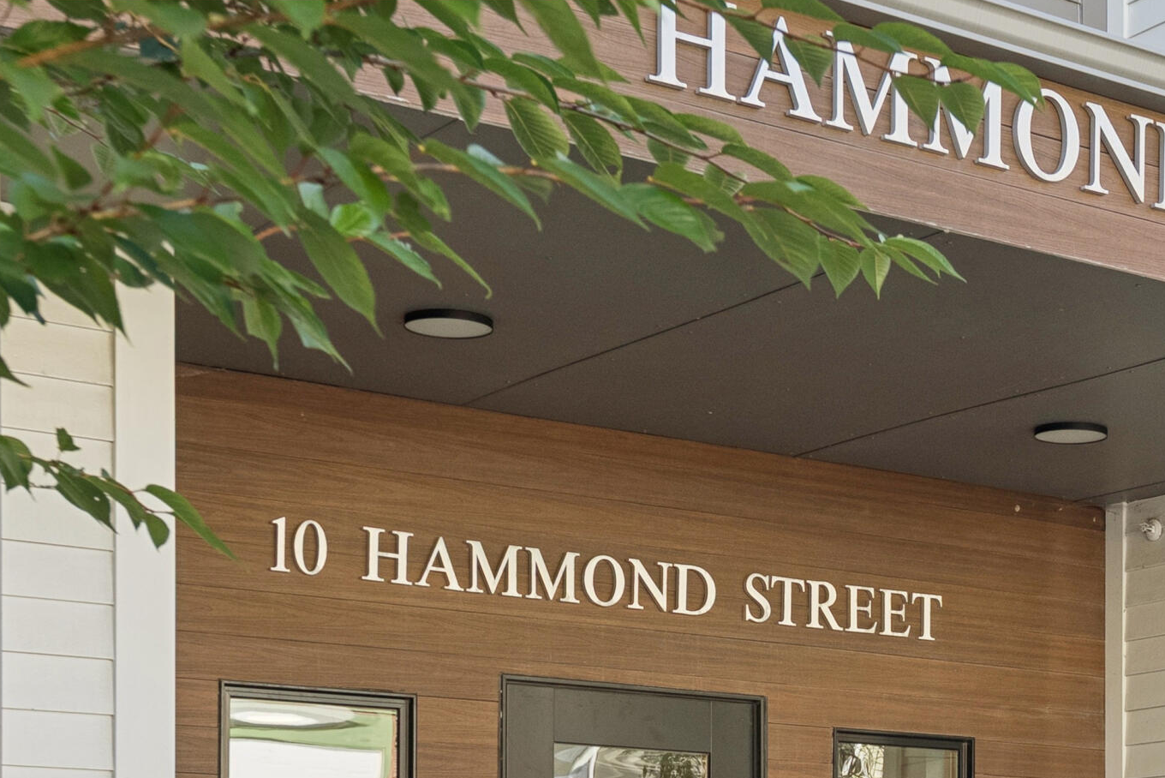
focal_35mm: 75
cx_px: 925
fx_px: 2428
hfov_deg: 26.5
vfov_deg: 17.6
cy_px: 854
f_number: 7.1
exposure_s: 1/200
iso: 640
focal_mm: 34
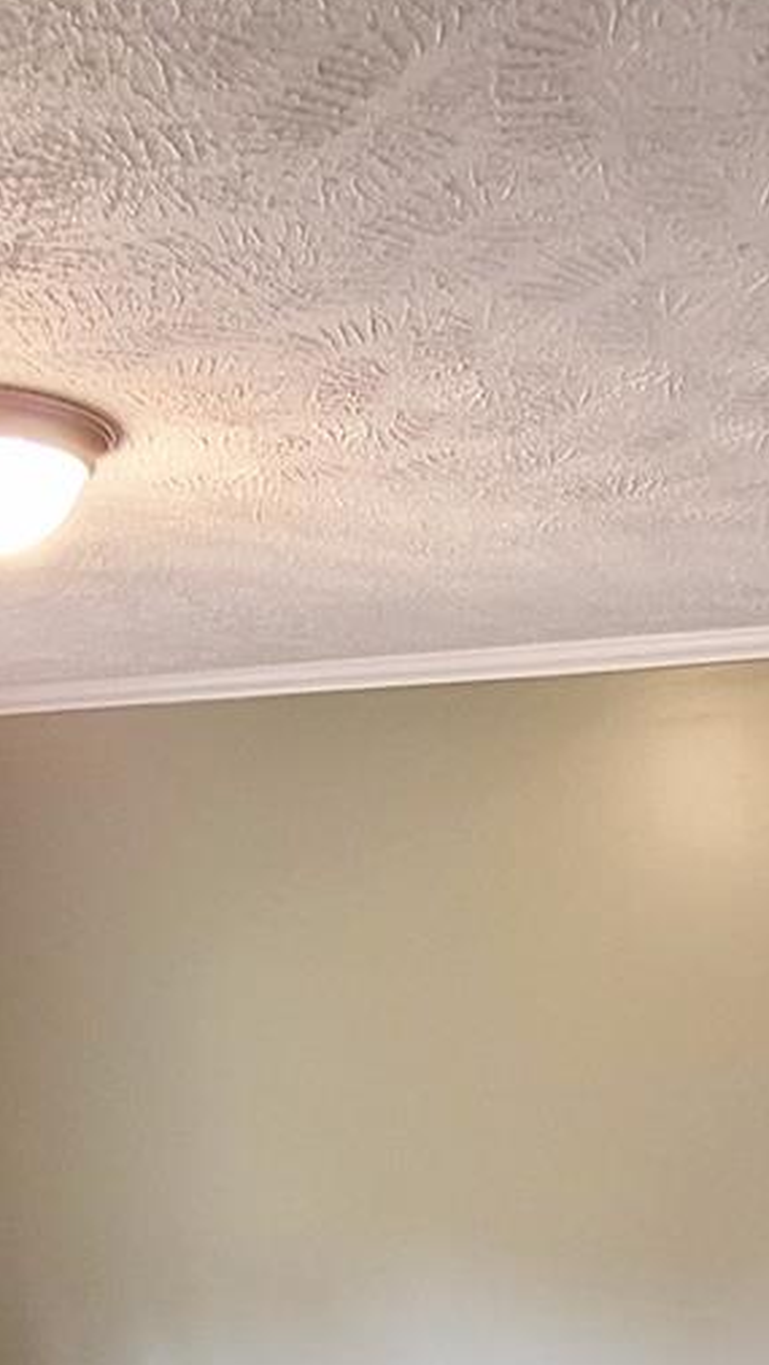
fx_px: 1557
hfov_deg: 27.6
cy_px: 1516
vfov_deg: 38.7
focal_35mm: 43
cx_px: 515
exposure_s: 1/60.2
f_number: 2.2
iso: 400
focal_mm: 2.2
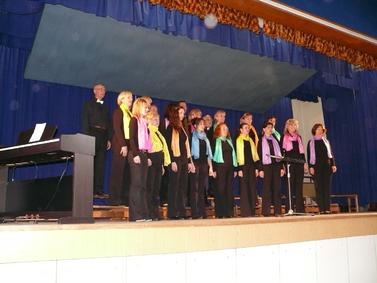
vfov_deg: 40.7
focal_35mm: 35
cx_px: 188
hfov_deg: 52.6
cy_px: 142
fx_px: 381
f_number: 2.8
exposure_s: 1/30
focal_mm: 7.4
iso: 400
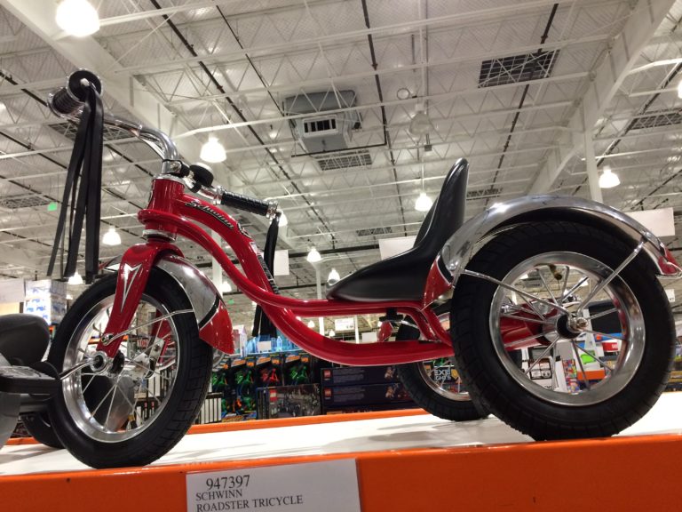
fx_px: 571
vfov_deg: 48.2
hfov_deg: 61.7
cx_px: 341
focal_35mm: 29
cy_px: 256
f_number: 2.2
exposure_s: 1/30
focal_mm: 4.15
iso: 125
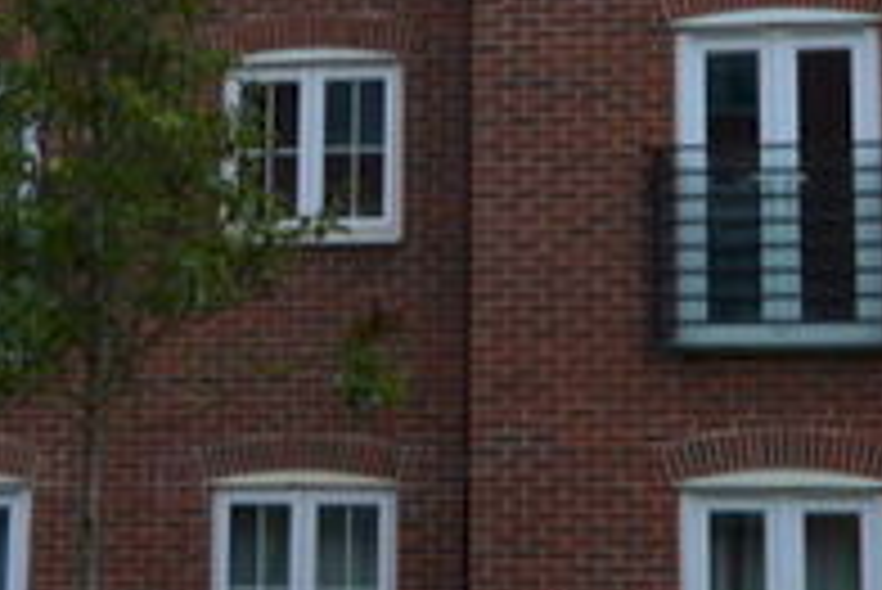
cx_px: 459
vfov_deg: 12.7
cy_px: 18
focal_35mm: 107
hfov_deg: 19.1
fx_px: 2623
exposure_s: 1/125
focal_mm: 20
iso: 100
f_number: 5.6
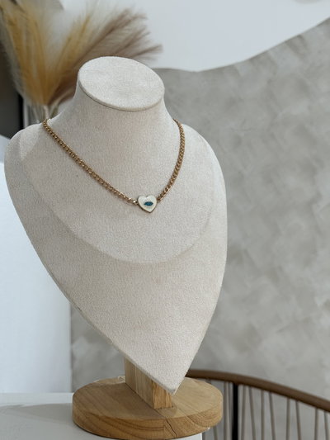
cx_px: 165
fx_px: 610
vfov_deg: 39.6
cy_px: 220
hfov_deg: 30.3
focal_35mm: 48
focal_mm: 6.76
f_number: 1.78
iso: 50
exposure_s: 1/121
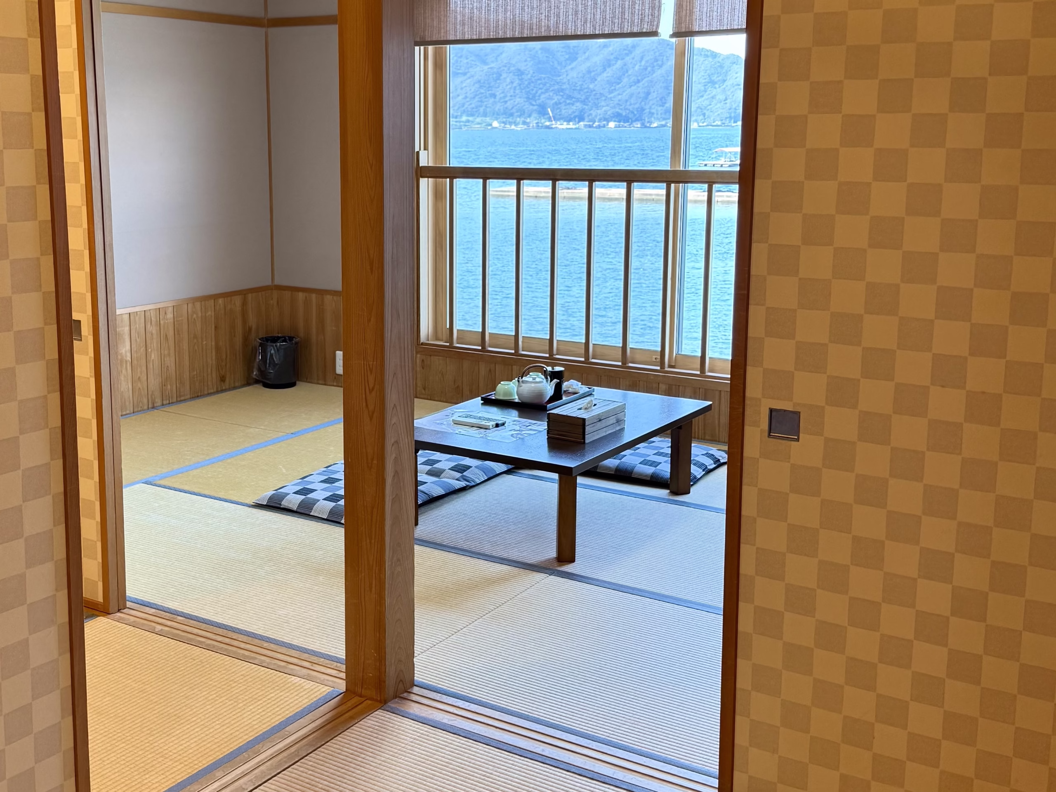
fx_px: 732
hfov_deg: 71.6
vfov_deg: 56.8
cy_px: 396
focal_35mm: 24
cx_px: 528
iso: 125
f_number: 1.78
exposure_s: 1/100
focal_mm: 6.76
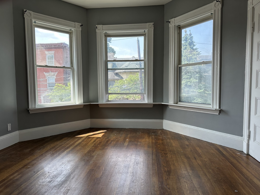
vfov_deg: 56.8
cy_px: 98
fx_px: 180
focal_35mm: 24
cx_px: 130
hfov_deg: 71.6
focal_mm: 6.86
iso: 80
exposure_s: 1/444
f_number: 1.78
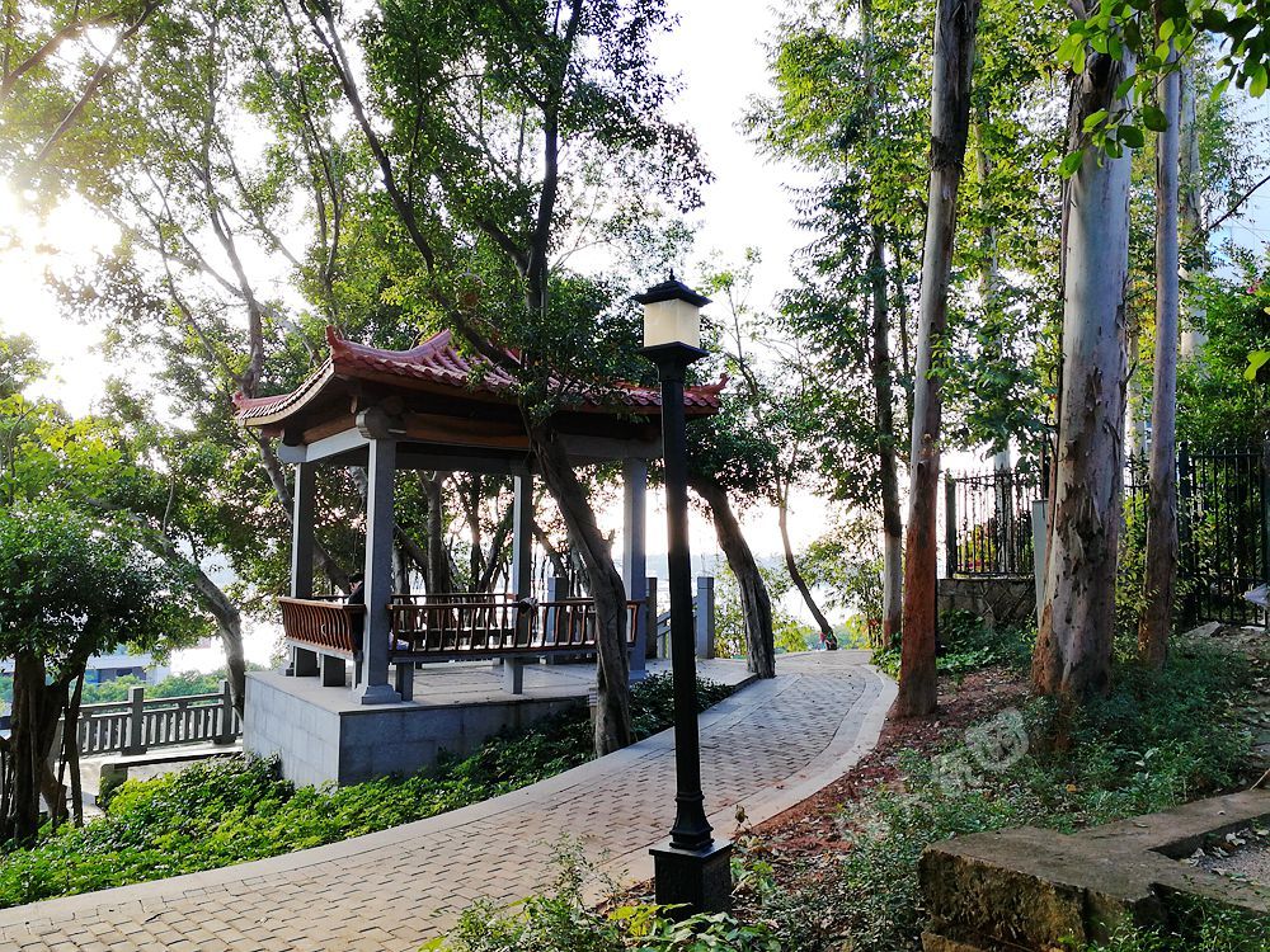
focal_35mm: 27
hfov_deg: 65.3
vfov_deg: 51.4
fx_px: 991
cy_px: 476
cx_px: 635
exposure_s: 1/100
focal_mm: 3.95
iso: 50
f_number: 2.2
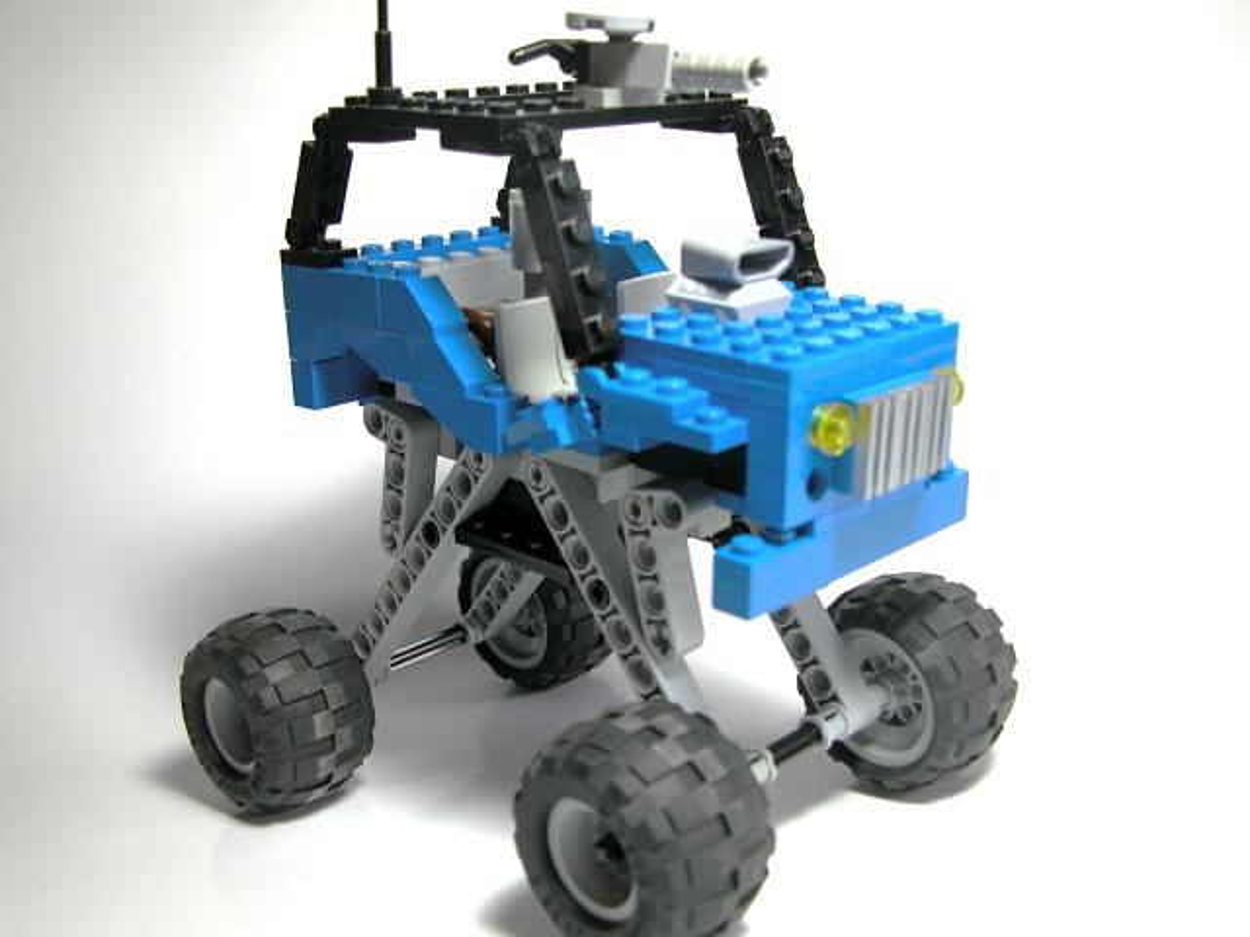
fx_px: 1517
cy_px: 468
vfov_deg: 34.3
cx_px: 625
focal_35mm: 42
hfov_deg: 44.8
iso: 100
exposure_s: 1/63.1
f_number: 2.9
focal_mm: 10.7
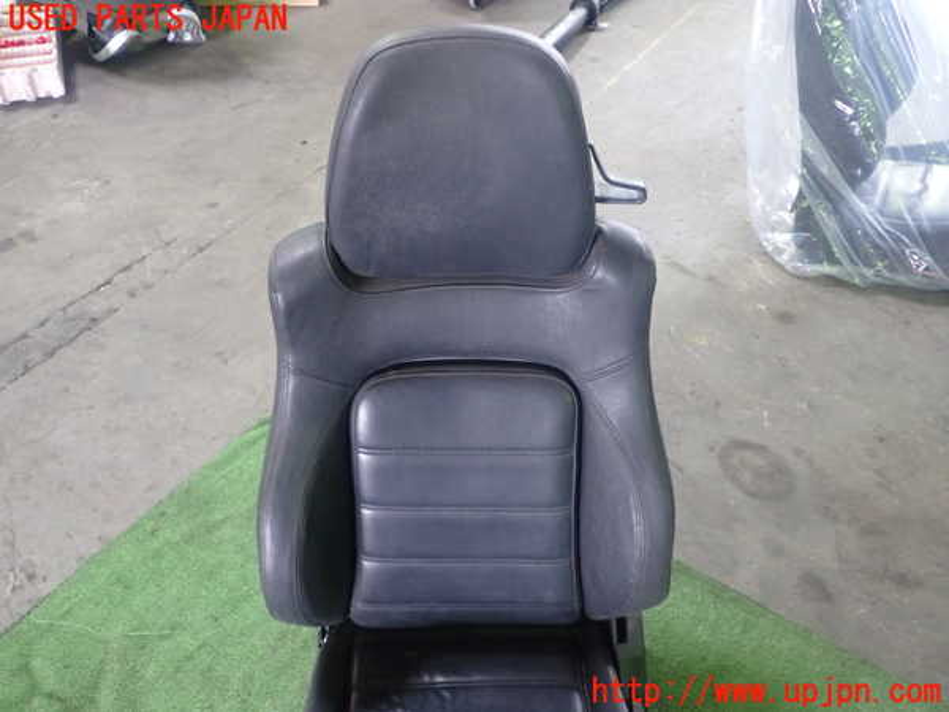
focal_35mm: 30
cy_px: 356
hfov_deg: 60.0
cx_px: 474
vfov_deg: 46.8
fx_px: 822
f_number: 2.3
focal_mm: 5.4
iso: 320
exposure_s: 1/30
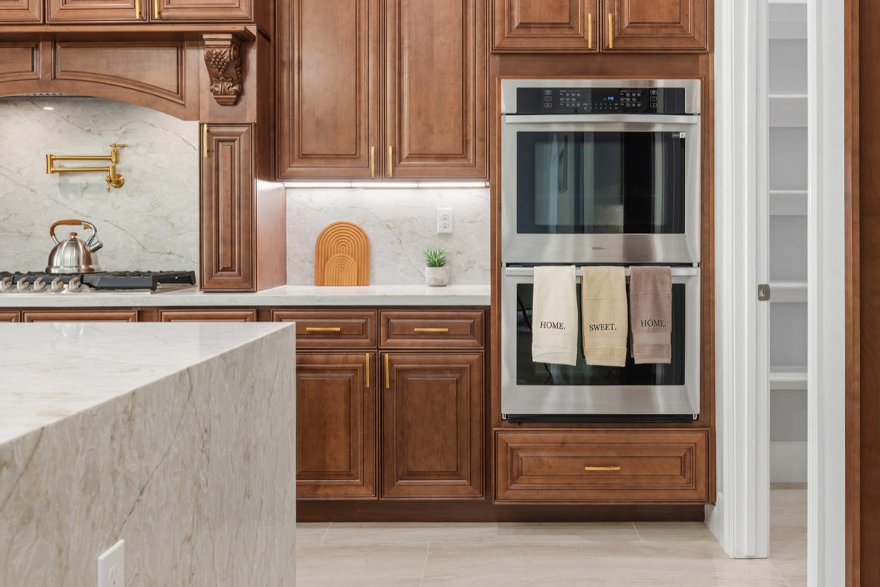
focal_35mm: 35
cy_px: 254
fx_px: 855
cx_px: 487
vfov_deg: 37.8
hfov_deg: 54.3
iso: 100
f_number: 9
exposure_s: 1/15
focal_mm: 30
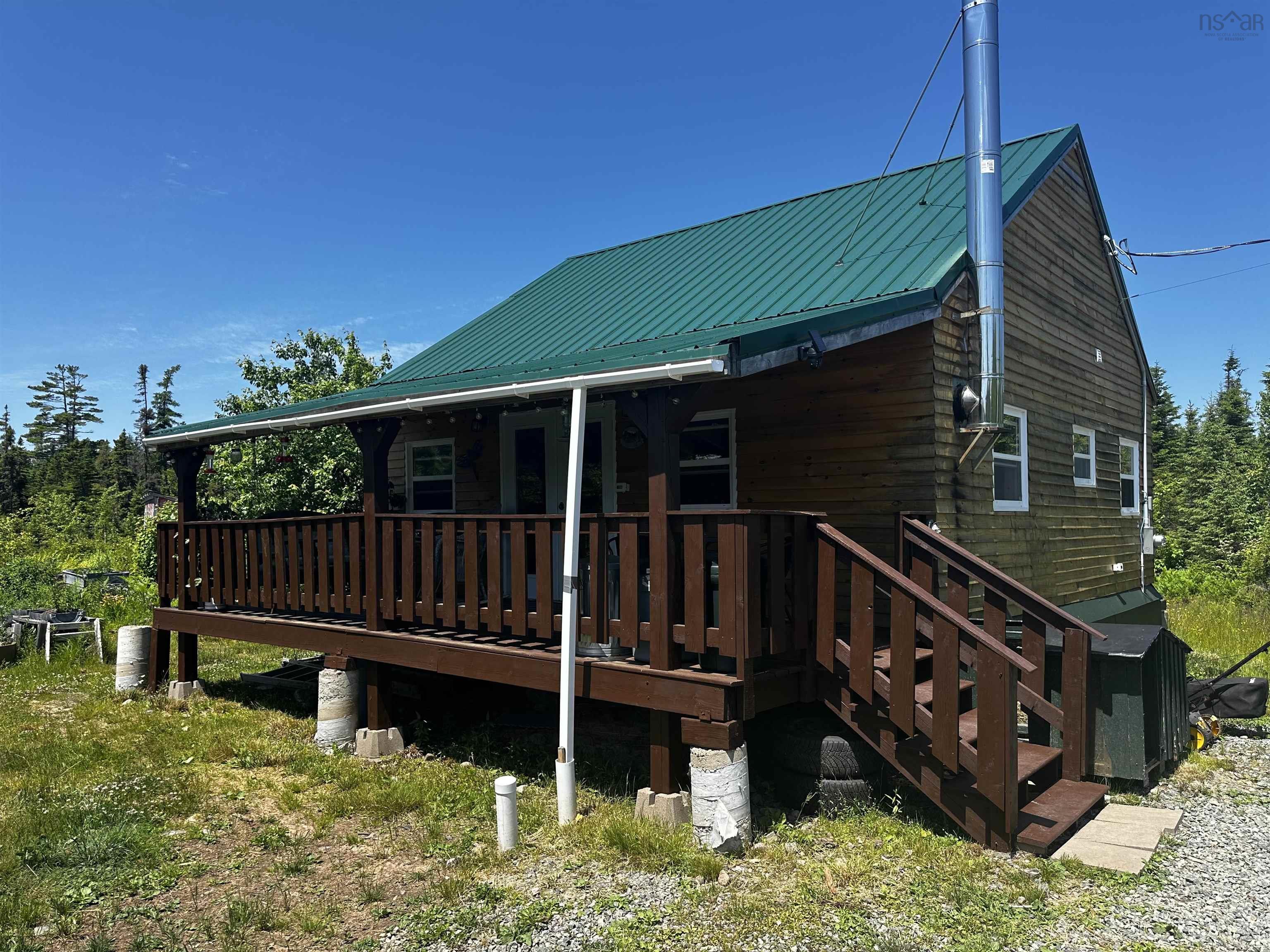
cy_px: 476
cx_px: 635
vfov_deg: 56.8
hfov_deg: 71.6
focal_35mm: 24
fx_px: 881
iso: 80
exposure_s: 1/2660
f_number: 1.78
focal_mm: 6.86
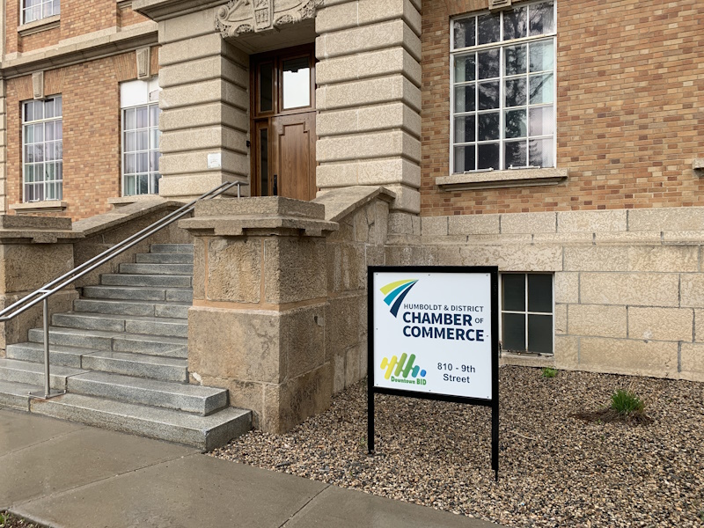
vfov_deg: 53.1
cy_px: 264
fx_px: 529
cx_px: 352
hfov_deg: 67.3
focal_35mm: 26
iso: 32
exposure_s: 1/122
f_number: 1.8
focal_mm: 4.25
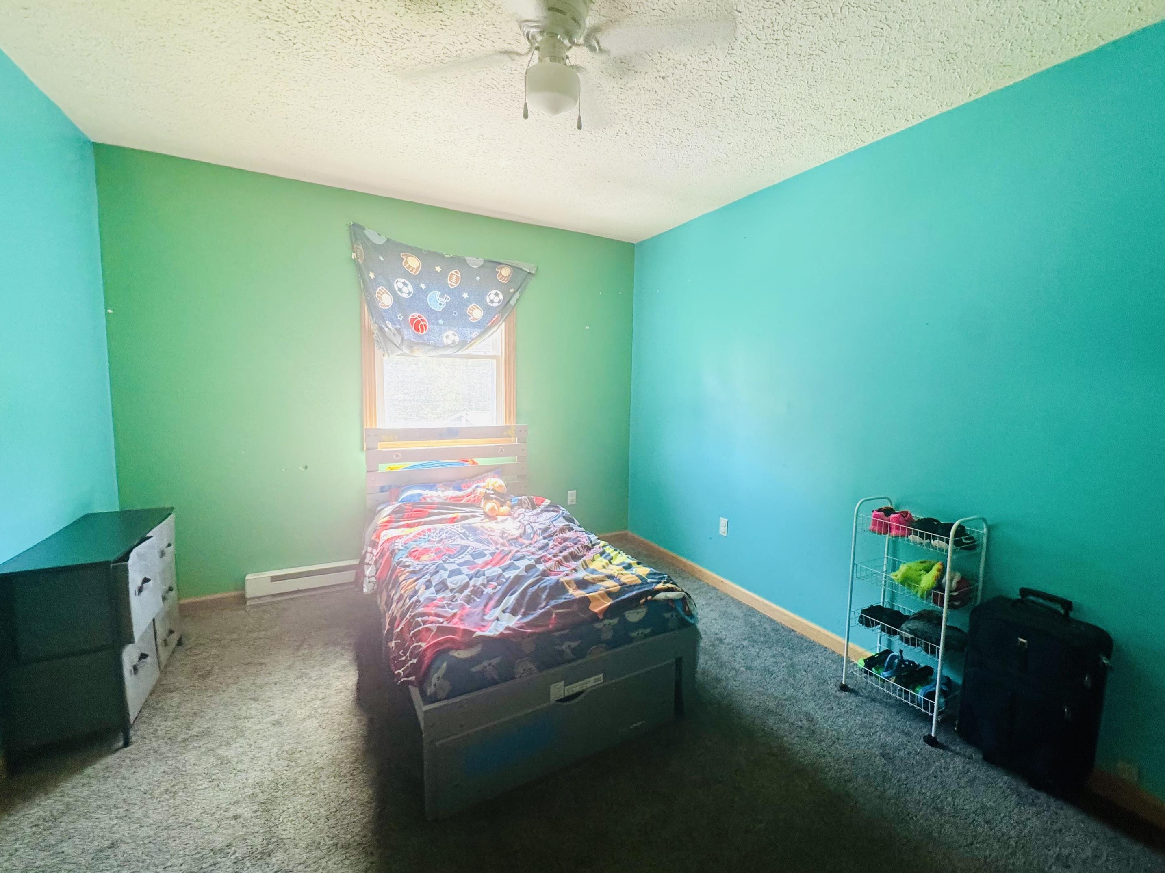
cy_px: 430
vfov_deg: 81.7
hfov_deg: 98.1
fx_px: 505
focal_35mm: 15
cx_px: 616
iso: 320
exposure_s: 1/60
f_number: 2.2
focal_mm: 2.22
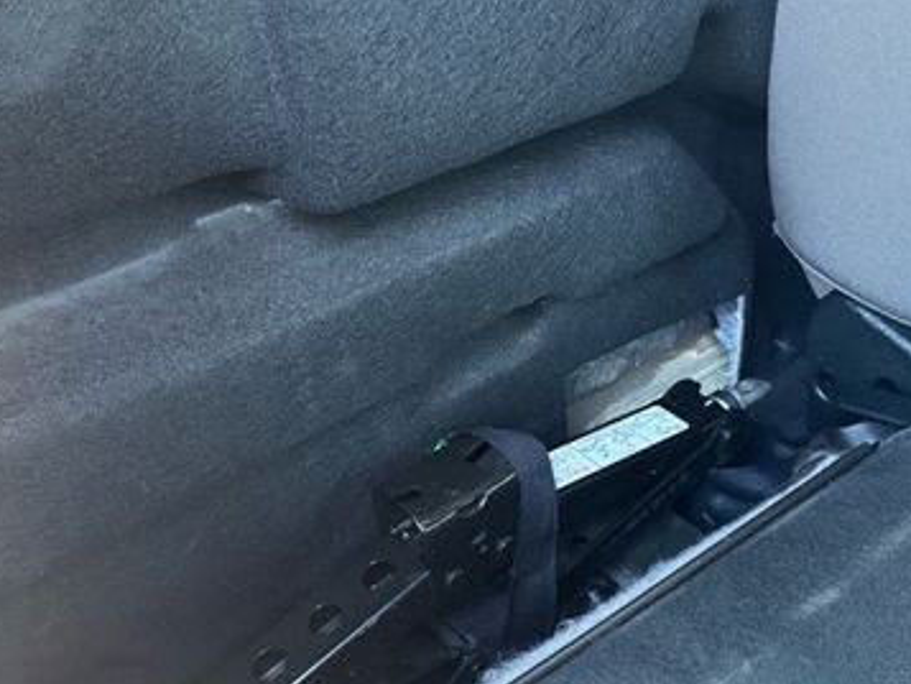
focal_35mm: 43
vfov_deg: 33.6
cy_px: 360
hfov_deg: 43.7
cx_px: 513
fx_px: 1132
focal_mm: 6.76
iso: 800
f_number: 1.78
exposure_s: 1/60
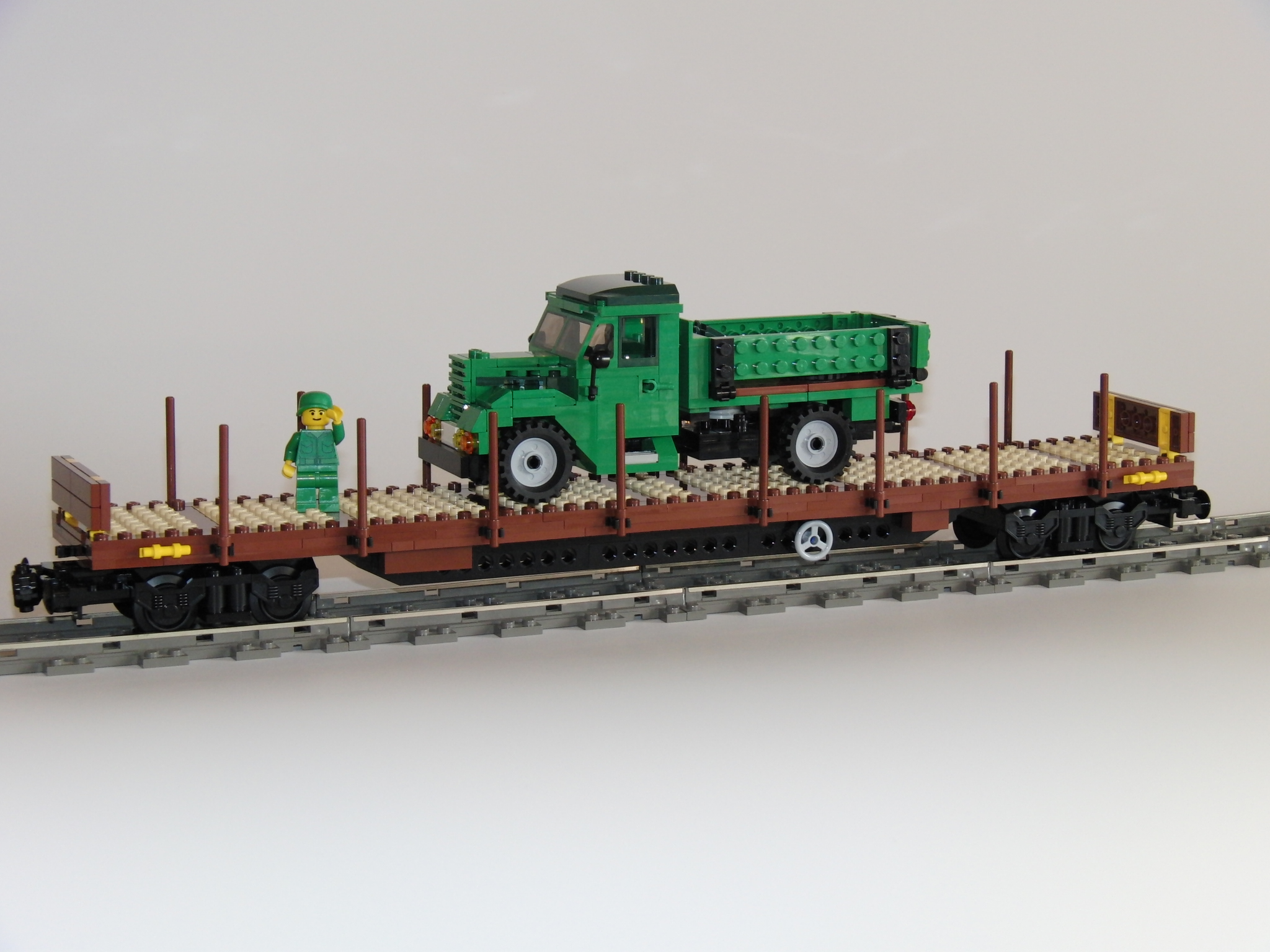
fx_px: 2935
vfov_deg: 18.4
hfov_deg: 24.4
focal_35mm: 80
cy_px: 476
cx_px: 635
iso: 200
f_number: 2.9
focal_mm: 16.3
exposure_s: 1/125
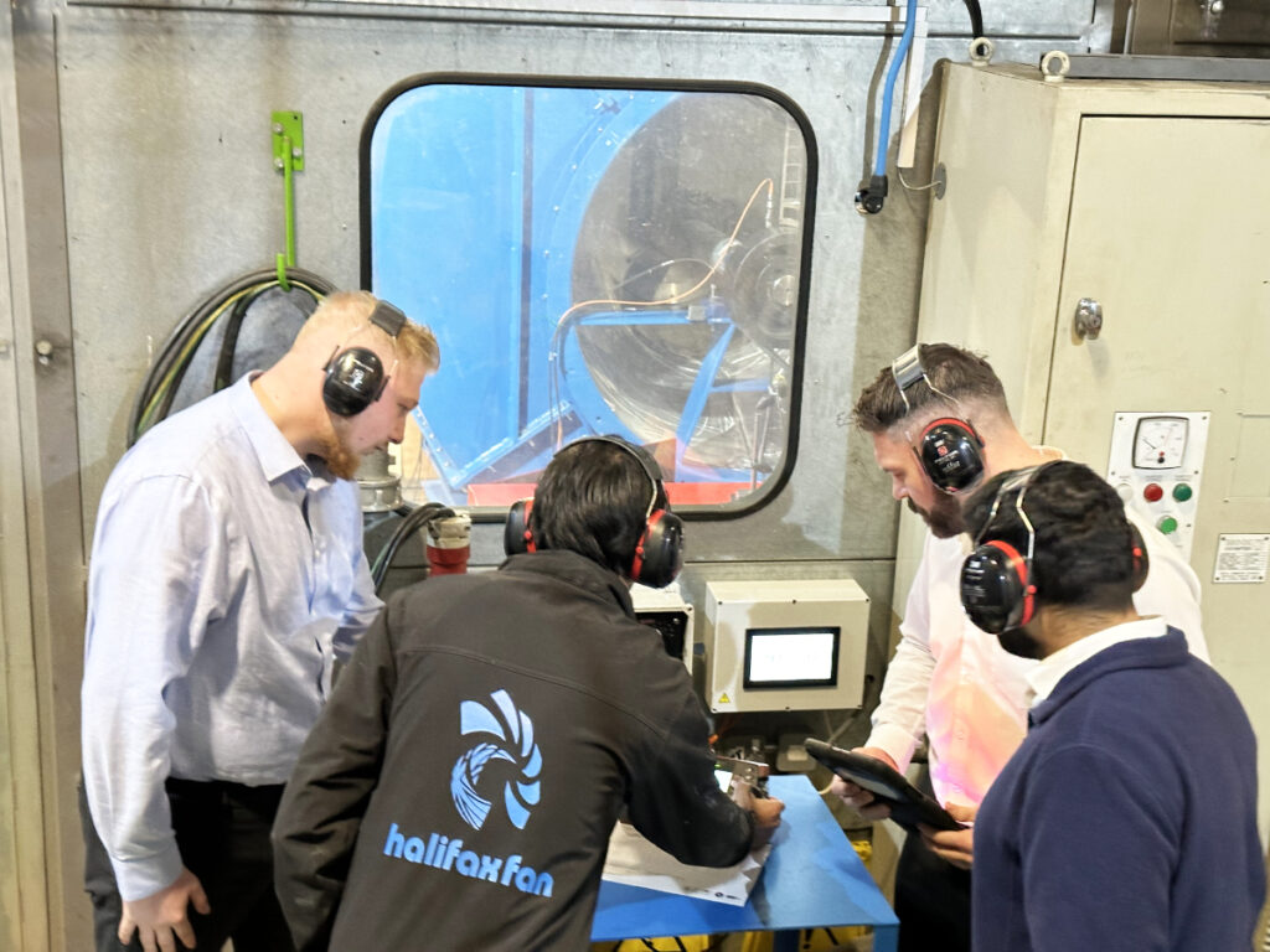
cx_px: 635
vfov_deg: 30.3
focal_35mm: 48
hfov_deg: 39.7
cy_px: 476
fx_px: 1761
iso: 400
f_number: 1.8
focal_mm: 6.9
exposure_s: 1/33
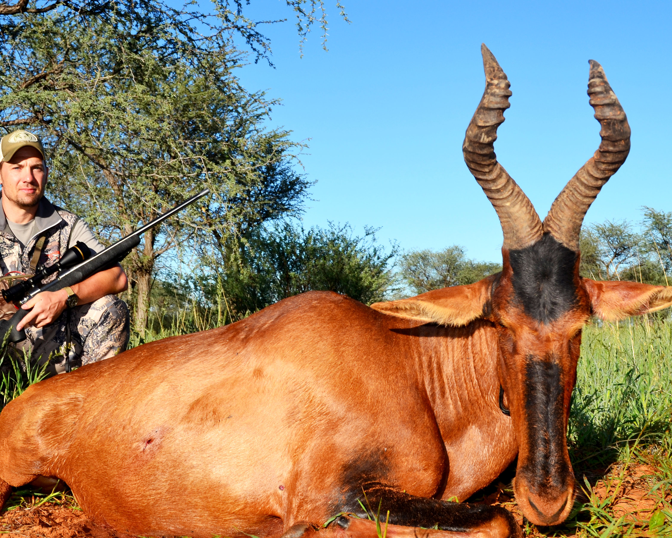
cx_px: 268
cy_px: 267
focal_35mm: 54
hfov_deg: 34.6
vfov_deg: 28.1
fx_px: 1074
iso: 100
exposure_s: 1/200
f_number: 10
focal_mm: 26
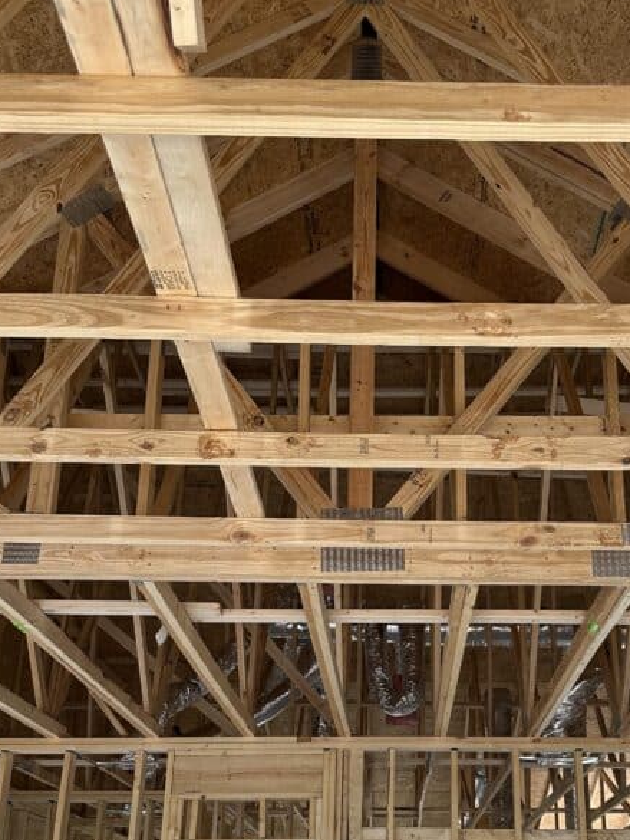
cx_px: 426
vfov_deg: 43.8
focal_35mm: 42
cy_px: 597
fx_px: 1019
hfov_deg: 34.0
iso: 160
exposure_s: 1/121
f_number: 1.78
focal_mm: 6.86
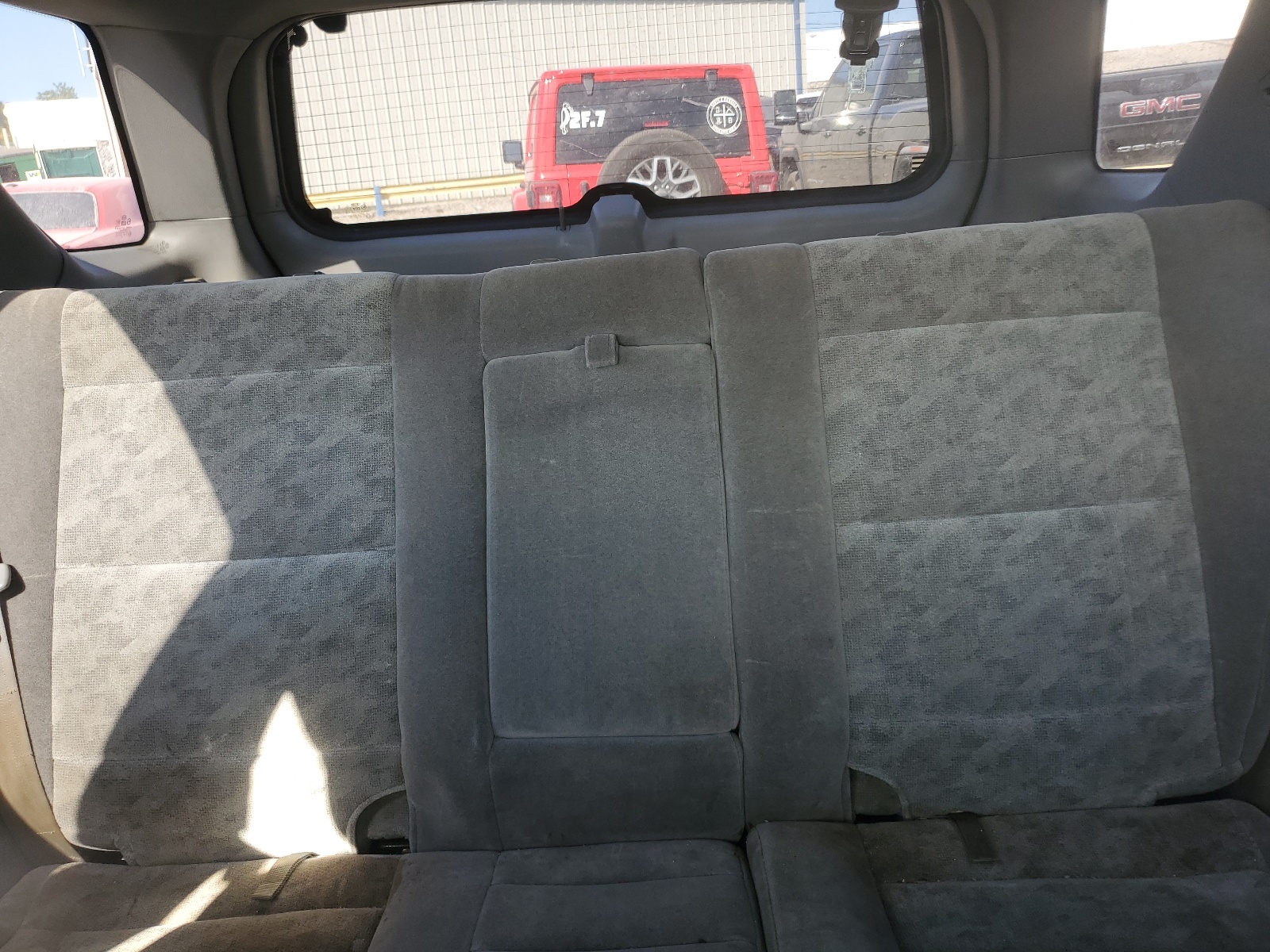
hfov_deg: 67.3
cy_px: 476
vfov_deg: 53.1
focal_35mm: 26
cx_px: 635
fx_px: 954
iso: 50
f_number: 1.5
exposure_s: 1/167
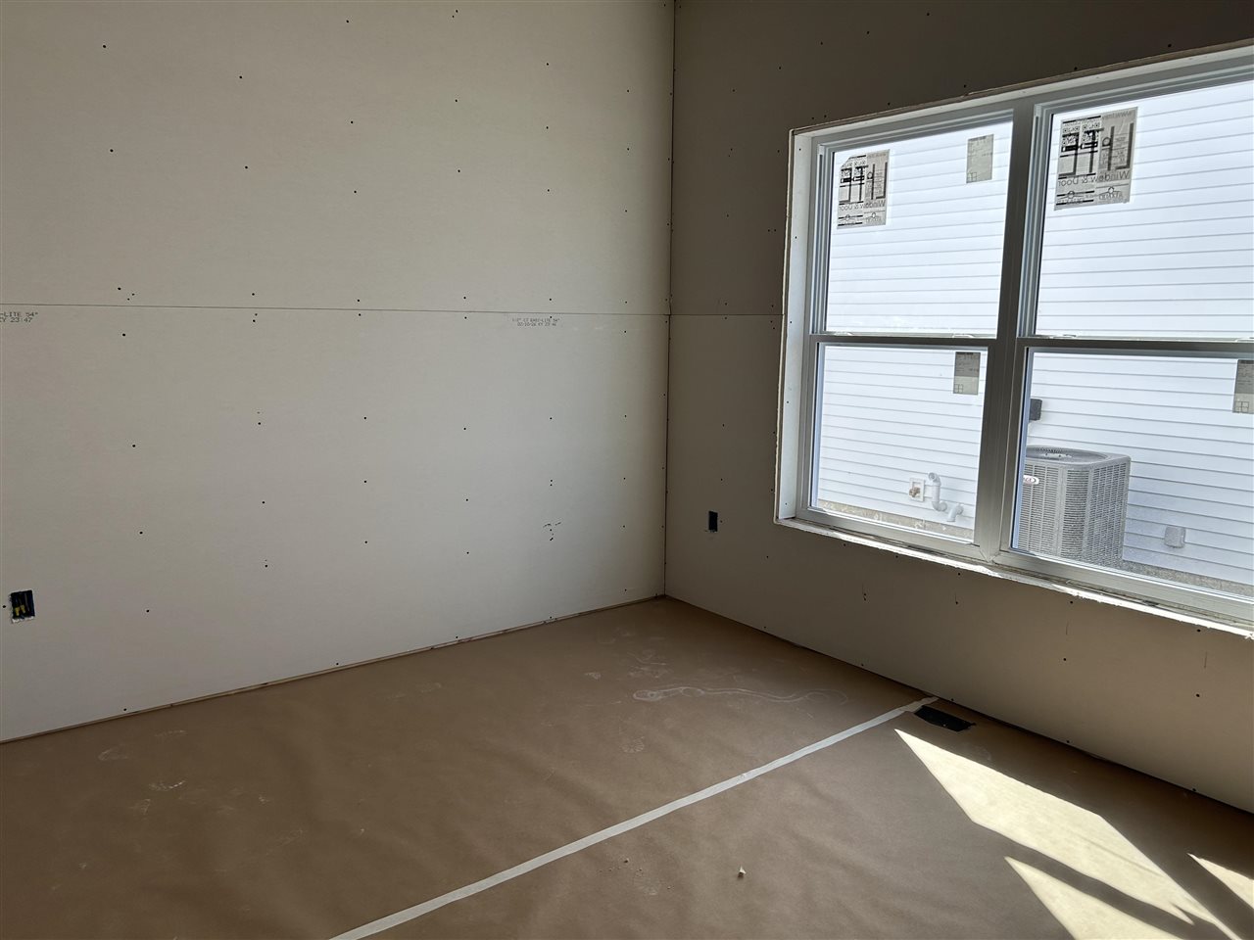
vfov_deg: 53.1
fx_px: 942
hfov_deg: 67.3
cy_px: 470
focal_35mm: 26
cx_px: 627
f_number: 1.5
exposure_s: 1/604
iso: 50
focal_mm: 5.7
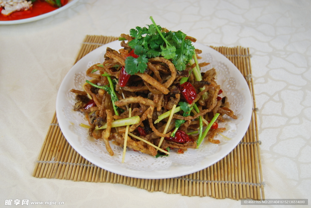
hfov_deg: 42.3
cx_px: 156
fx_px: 402
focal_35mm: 46
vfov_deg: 29.0
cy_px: 104
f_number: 4.5
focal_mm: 31
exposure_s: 1/60
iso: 200
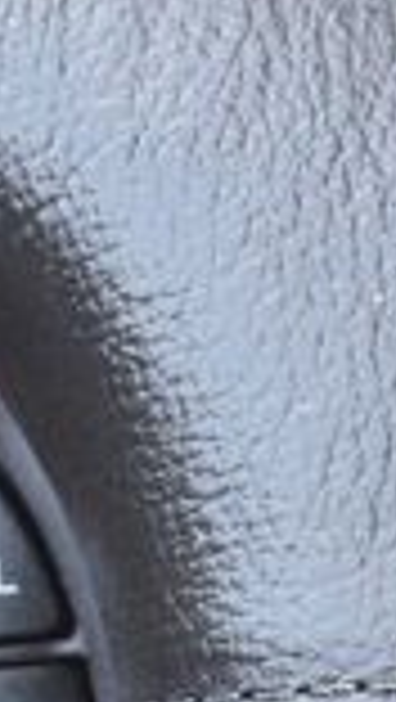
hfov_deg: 4.6
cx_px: 1467
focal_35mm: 247
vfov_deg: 8.5
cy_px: 1089
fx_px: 4601
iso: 400
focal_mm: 24
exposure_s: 1/25
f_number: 7.1
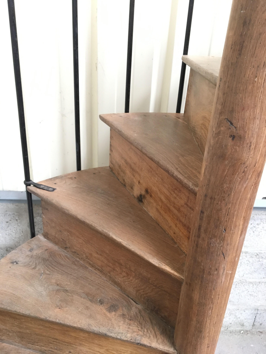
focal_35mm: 29
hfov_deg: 48.2
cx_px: 133
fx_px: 297
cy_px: 177
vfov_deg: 61.7
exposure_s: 1/33
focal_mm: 4.15
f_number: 2.2
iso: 200
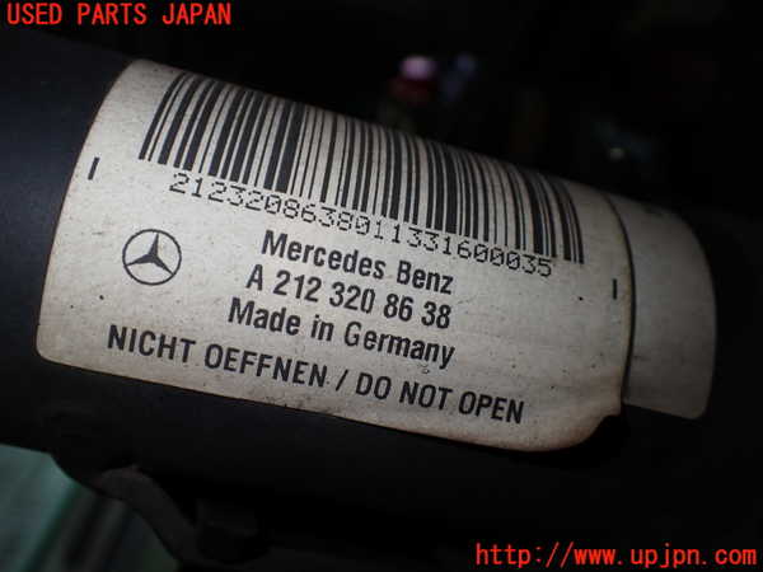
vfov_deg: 46.8
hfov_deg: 60.0
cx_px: 382
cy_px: 286
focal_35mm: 30
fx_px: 661
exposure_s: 1/125
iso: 125
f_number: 2.3
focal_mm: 5.4
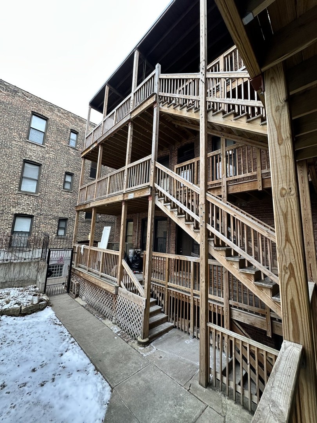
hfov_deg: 85.7
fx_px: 171
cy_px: 212
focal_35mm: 14
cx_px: 158
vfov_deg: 102.1
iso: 125
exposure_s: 1/99
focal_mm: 2.22
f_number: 2.2
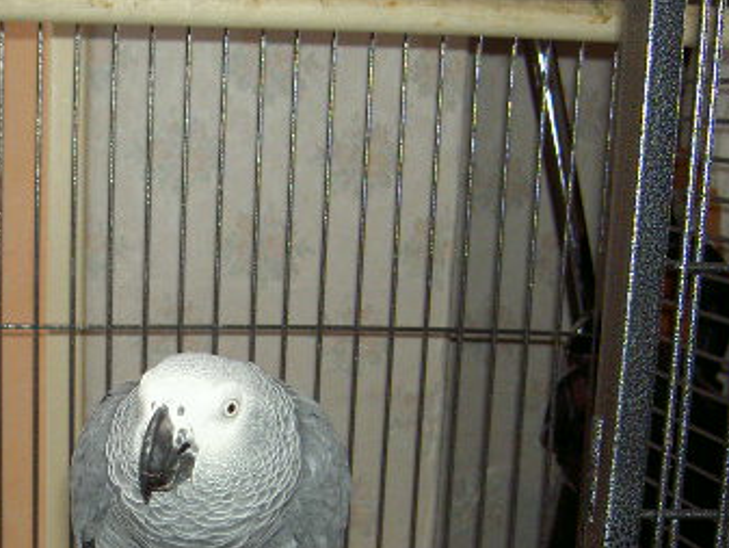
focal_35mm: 74
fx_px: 1559
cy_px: 518
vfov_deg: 19.5
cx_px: 195
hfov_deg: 26.0
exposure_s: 1/60
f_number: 2.8
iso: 200
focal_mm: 8
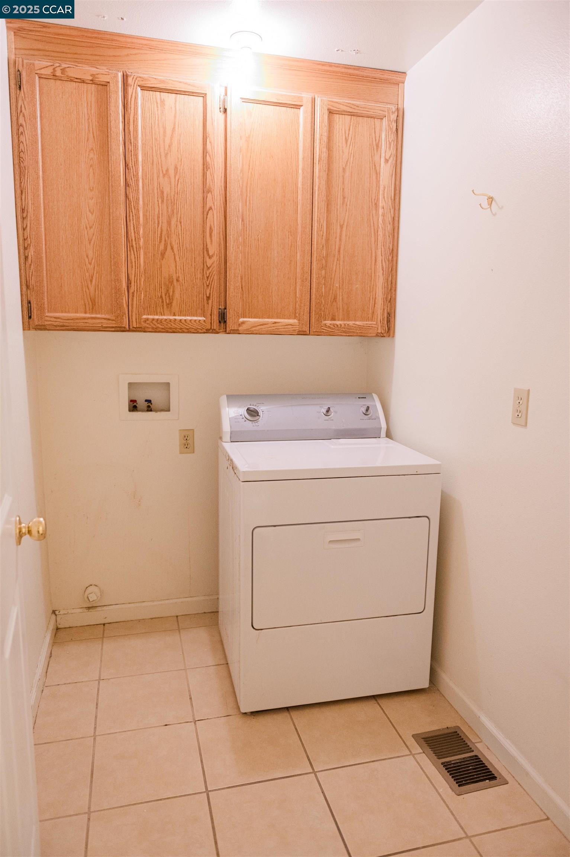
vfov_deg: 73.8
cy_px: 428
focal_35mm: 24
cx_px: 285
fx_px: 571
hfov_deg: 53.1
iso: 2500
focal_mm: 24
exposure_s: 1/100
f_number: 2.8
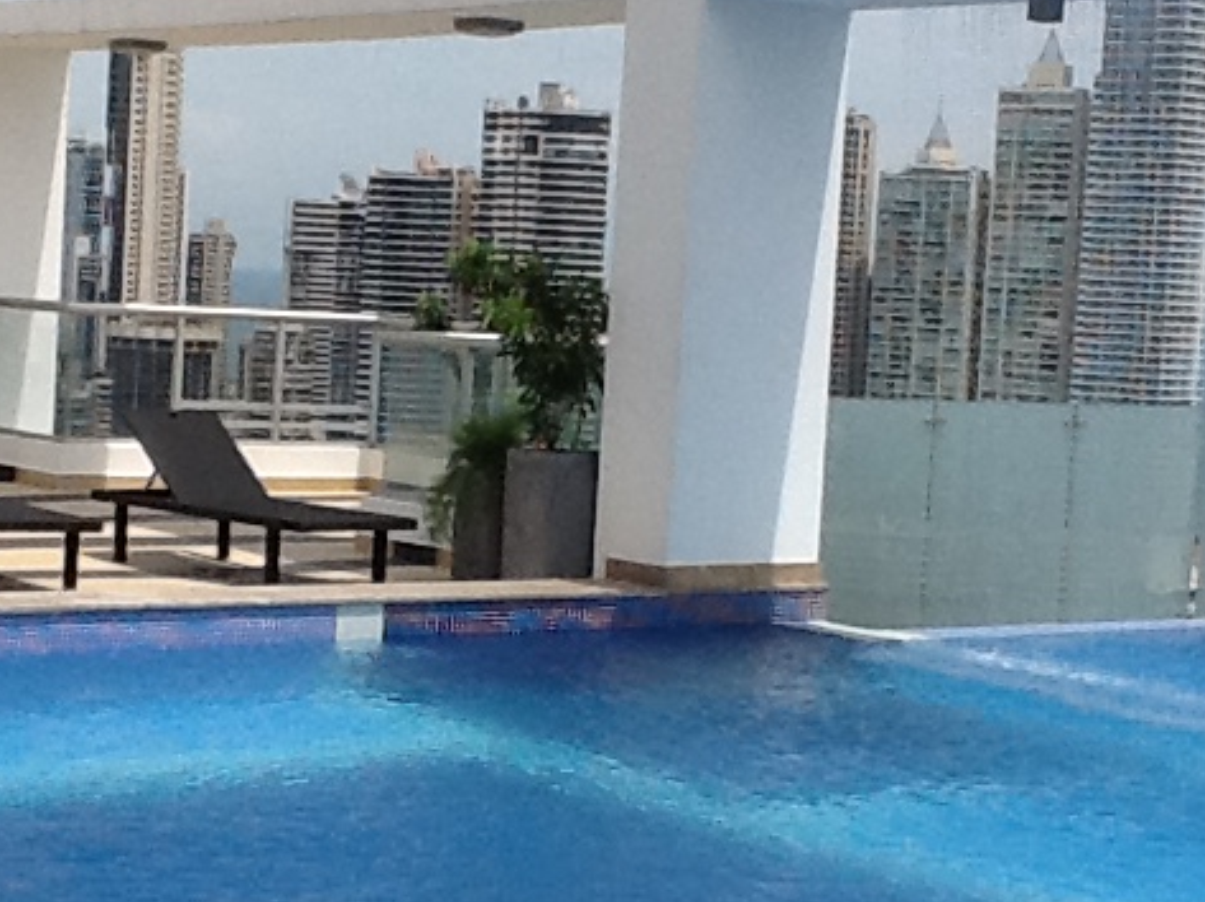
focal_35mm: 65
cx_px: 494
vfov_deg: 22.5
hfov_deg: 29.8
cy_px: 525
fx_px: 2261
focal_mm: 2.03
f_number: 2.4
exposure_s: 1/2674
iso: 80
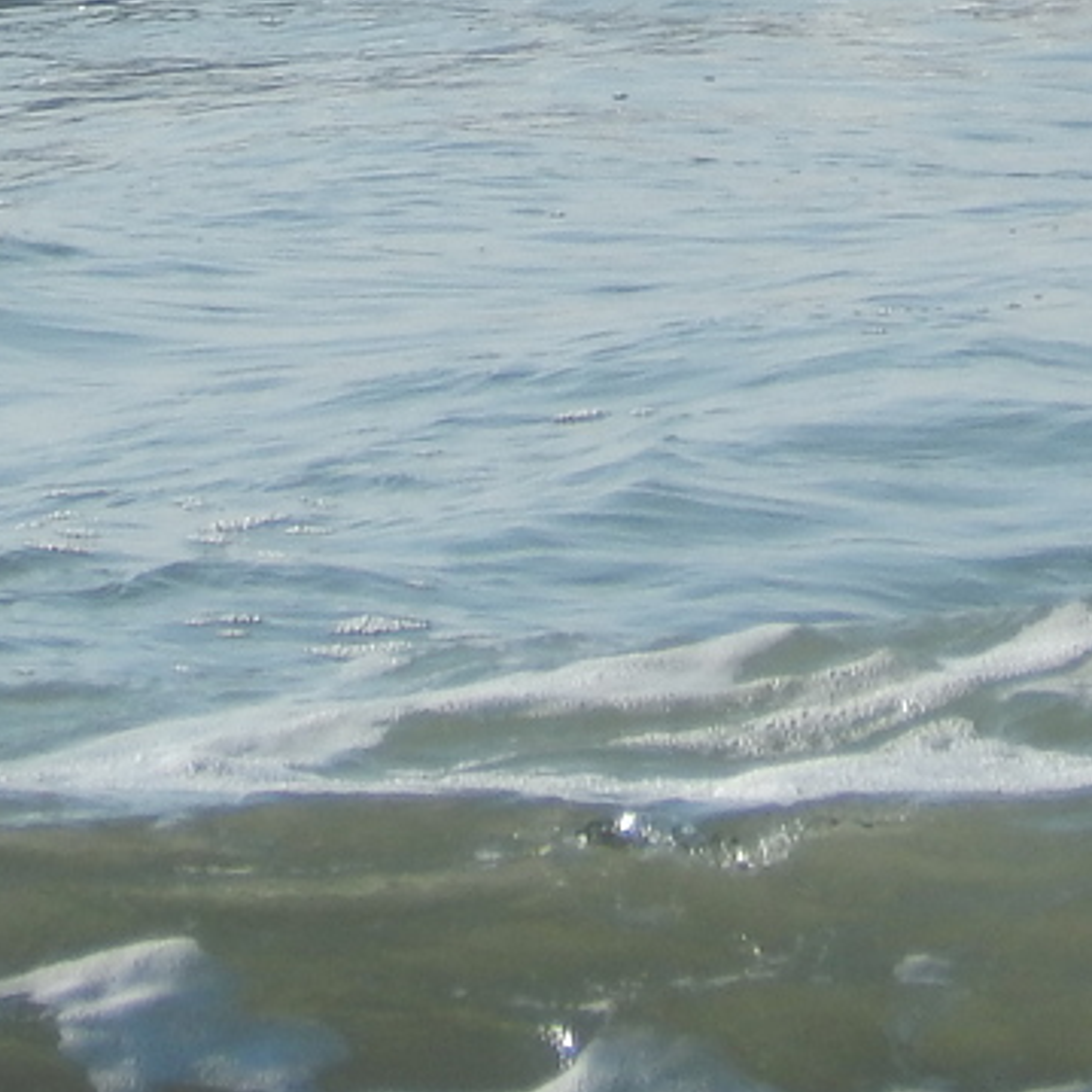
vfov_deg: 1.3
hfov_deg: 1.3
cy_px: -511
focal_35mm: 1378
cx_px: 544
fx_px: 49181
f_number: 5.7
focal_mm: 62.2
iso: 125
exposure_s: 1/800
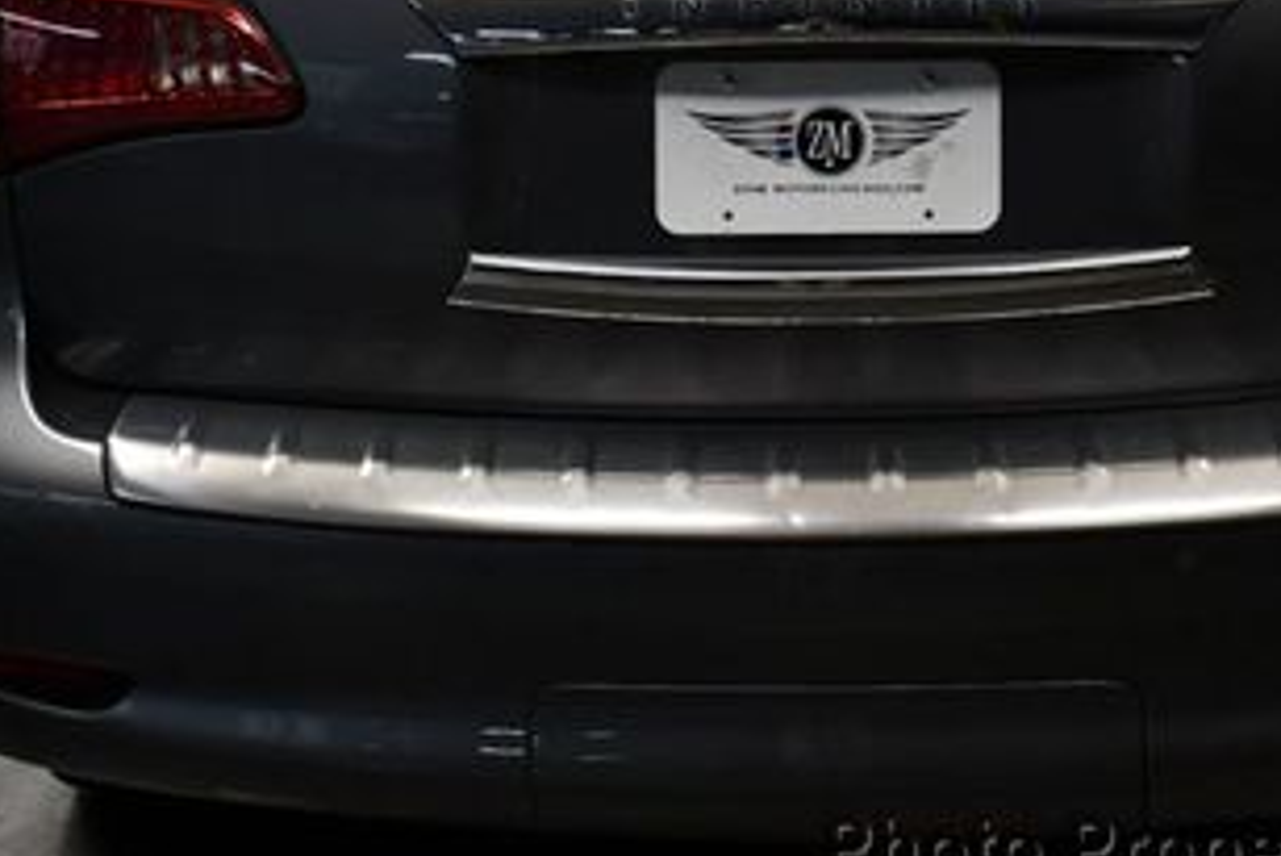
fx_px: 2670
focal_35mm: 75
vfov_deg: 17.8
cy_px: 33
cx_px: 772
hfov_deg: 26.9
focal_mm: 18
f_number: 3.5
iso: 800
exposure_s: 1/160
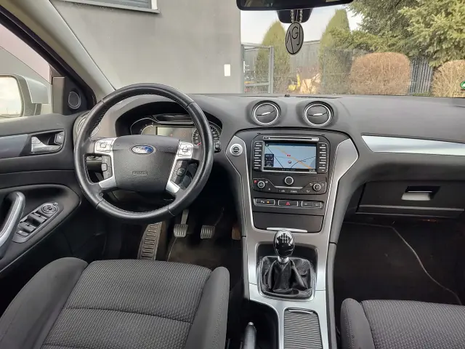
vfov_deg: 58.9
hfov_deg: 73.9
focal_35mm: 23
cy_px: 174
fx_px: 309
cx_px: 232
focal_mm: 5.56
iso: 100
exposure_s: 1/150
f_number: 1.8
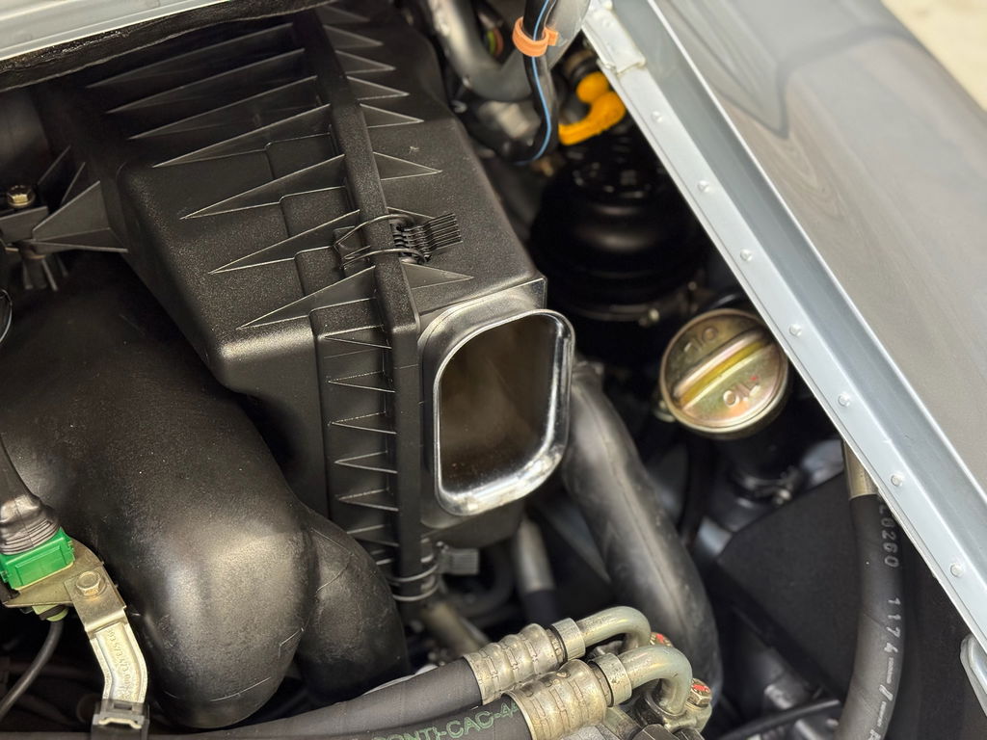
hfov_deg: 39.7
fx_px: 1369
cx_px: 494
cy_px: 370
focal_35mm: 48
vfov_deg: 30.3
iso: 500
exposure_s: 1/33
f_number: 1.78
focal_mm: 6.76
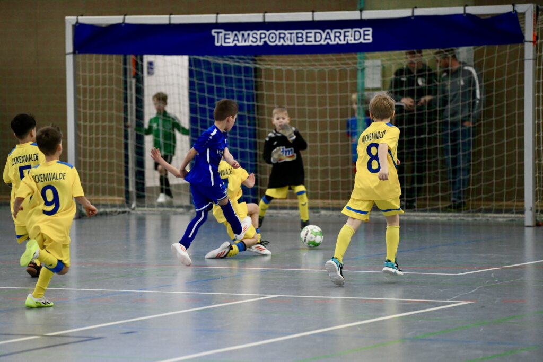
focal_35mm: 160
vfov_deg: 8.6
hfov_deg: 12.8
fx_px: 2414
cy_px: 181
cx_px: 272
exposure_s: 1/1600
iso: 8000
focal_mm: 160
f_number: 2.8
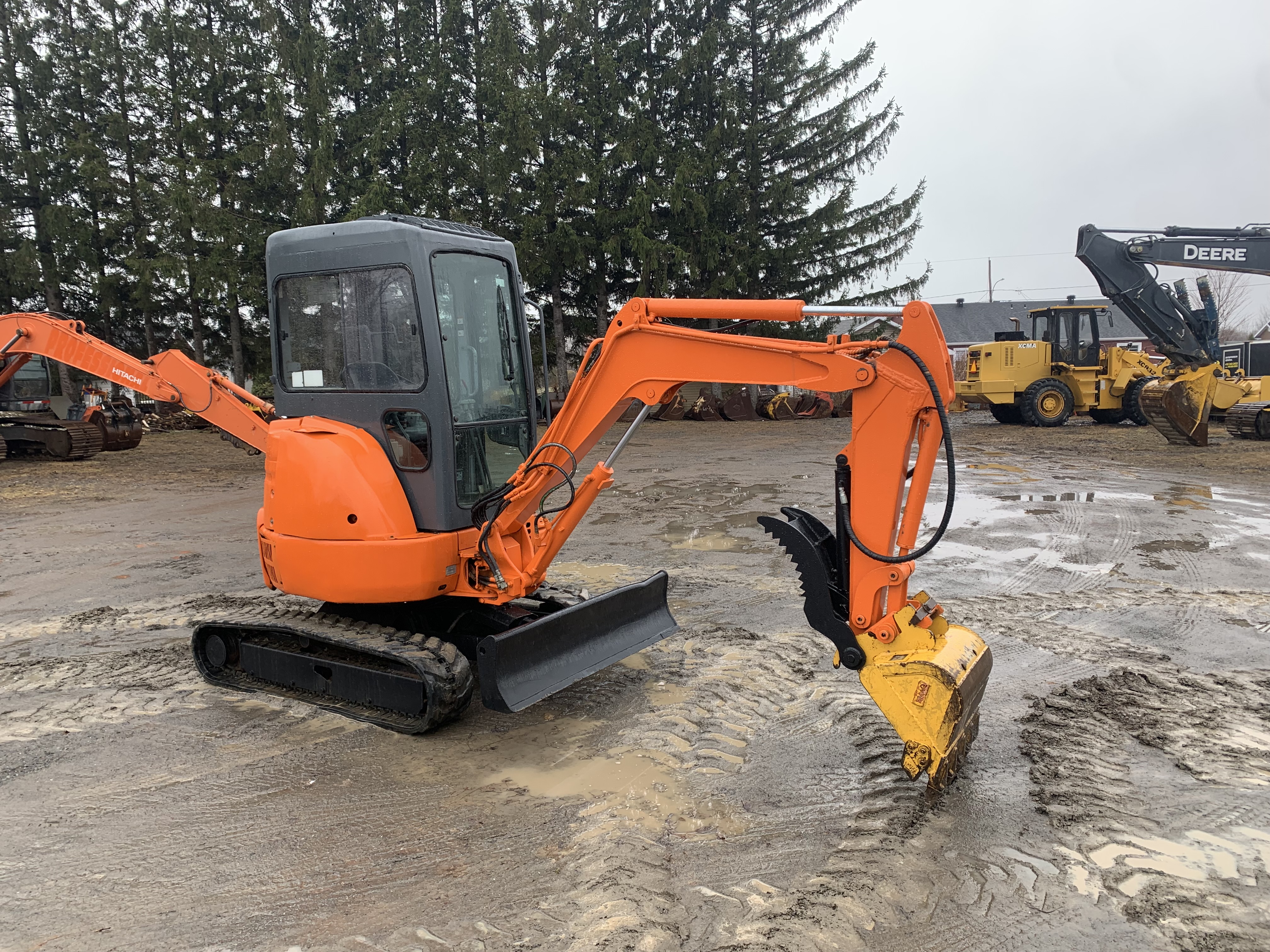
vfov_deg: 53.1
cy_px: 476
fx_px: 954
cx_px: 635
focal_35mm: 26
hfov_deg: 67.3
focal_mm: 4.25
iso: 25
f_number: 1.8
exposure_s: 1/229
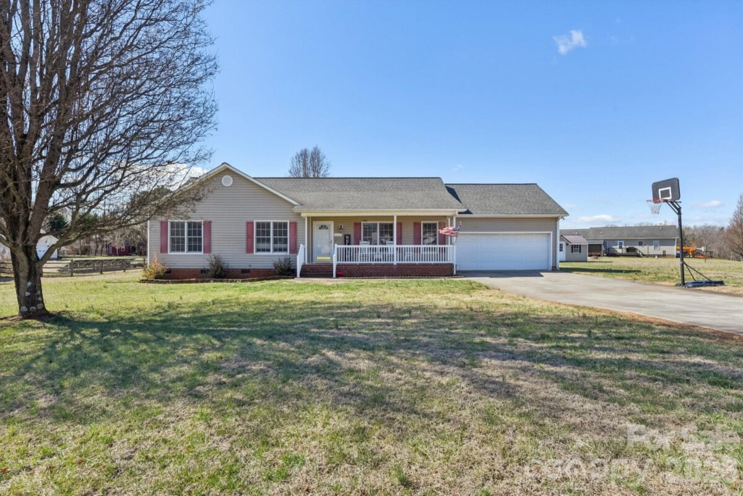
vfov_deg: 64.6
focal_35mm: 19
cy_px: 248
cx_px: 372
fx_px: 392
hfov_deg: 86.9
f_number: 8
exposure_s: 1/640
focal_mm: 19
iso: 200
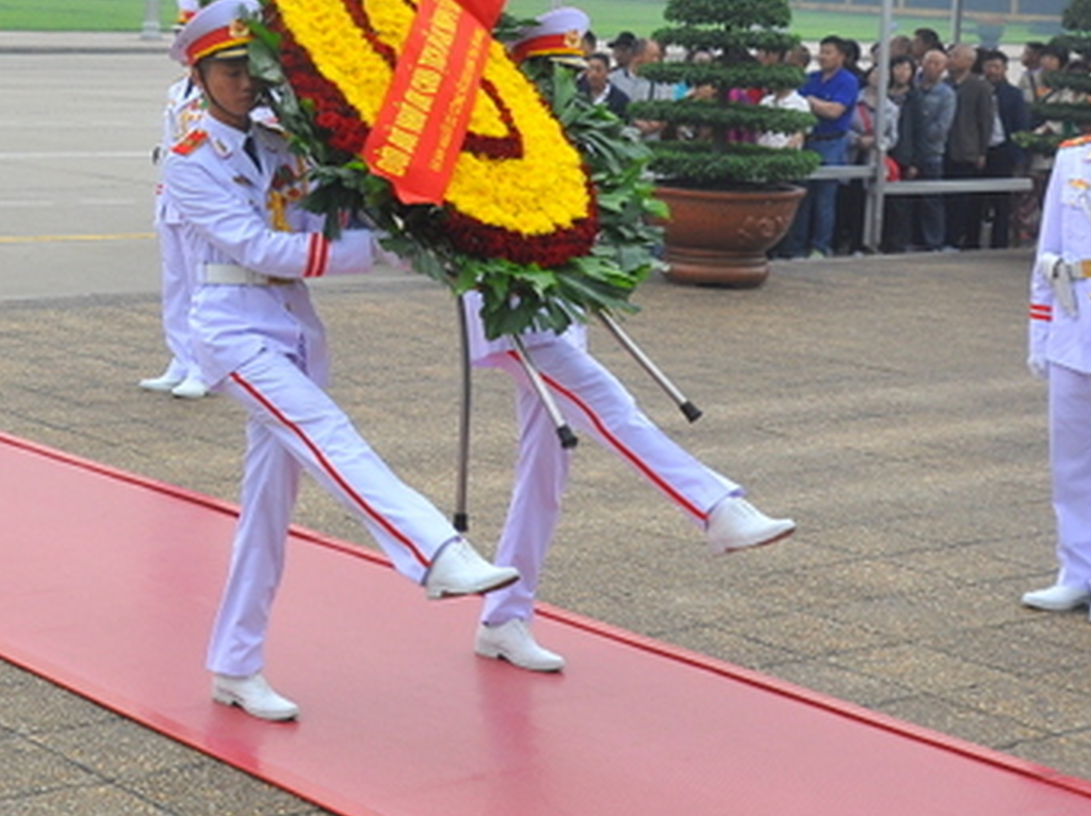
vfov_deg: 18.1
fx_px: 2551
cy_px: 198
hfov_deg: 23.3
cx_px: 41
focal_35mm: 81
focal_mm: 24
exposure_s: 1/200
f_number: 7.1
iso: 320
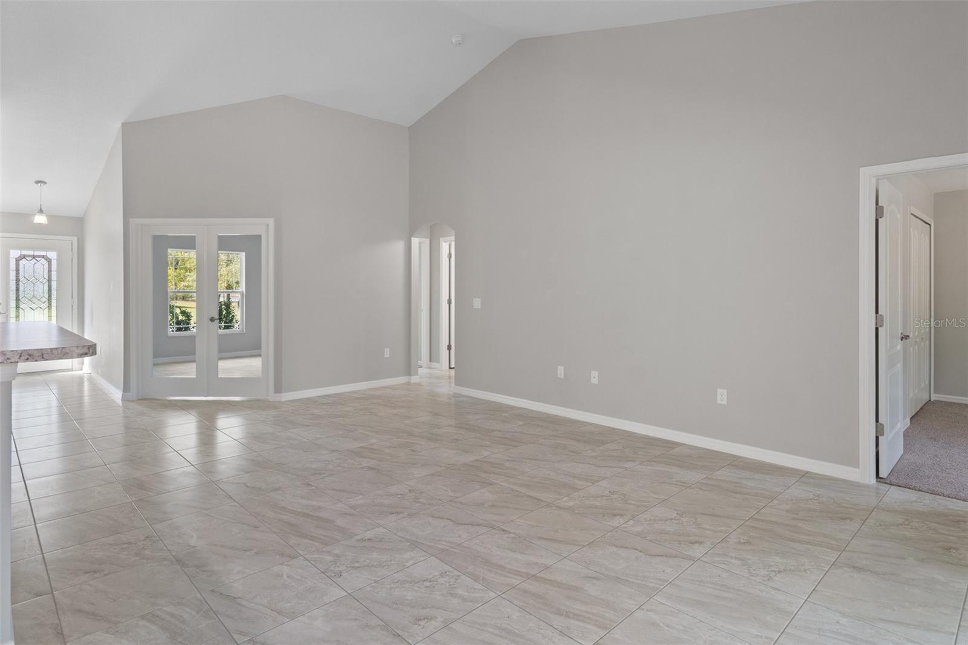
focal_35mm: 18
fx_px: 484
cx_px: 484
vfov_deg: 67.4
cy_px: 322
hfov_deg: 90.0
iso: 640
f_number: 8
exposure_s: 1/1.67
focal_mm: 12
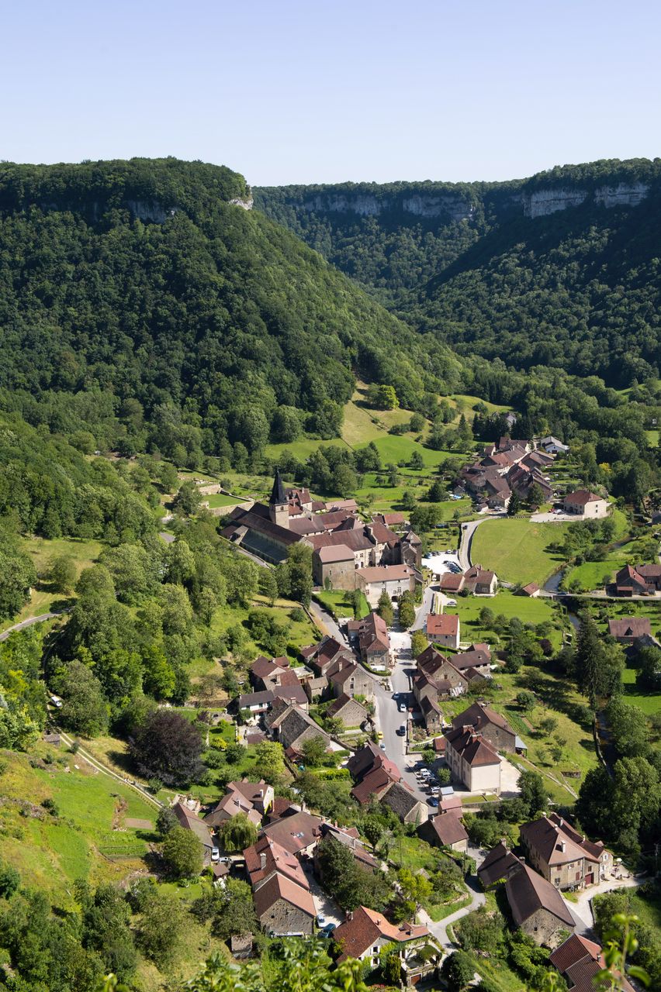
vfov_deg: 44.5
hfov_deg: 30.5
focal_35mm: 44
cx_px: 330
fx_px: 1213
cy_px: 496
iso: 100
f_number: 8
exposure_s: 1/250
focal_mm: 44
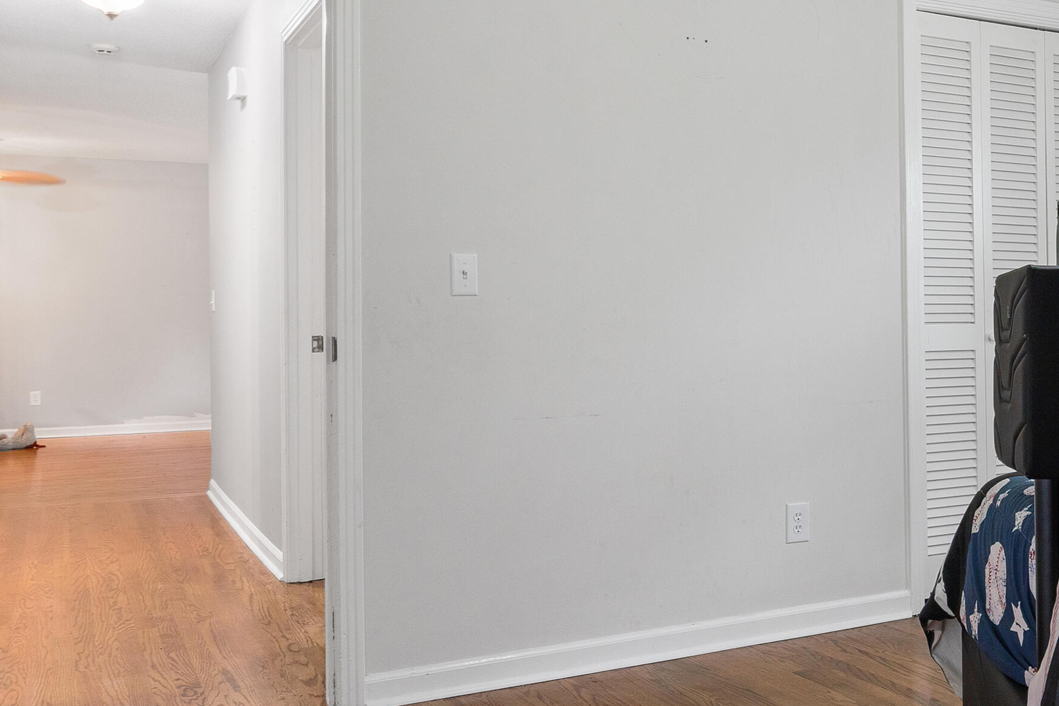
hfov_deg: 44.7
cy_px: 294
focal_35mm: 41
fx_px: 1206
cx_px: 873
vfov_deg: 32.6
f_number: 9
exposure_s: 1/10
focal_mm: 16
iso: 250
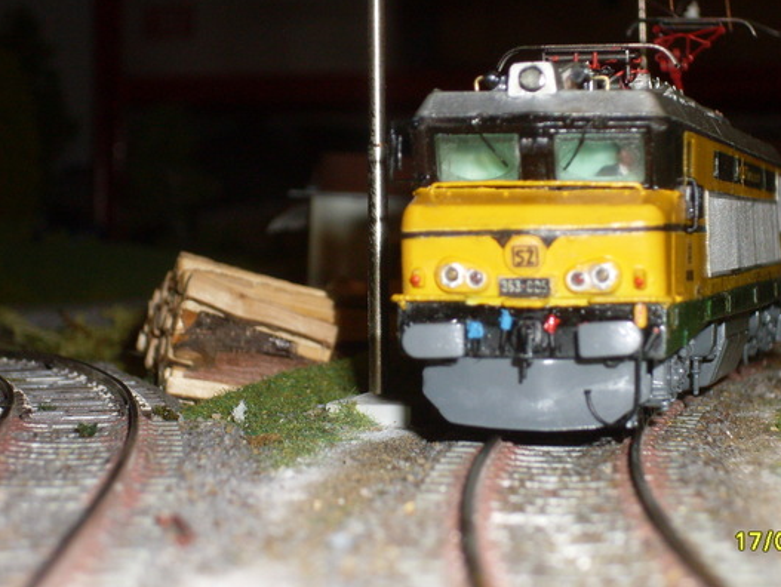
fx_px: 2822
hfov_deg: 15.7
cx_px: 449
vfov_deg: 11.9
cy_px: 255
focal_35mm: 125
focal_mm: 17.1
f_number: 4.8
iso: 100
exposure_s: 1/60
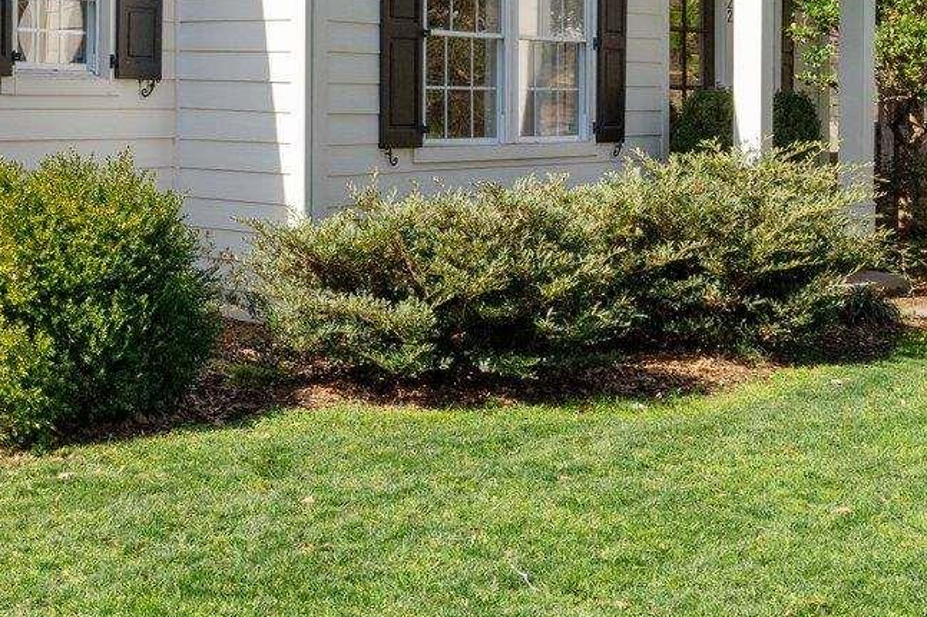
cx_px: 79
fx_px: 1508
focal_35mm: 59
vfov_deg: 22.8
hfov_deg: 32.3
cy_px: 122
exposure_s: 1/500
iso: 250
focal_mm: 18.5
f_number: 8
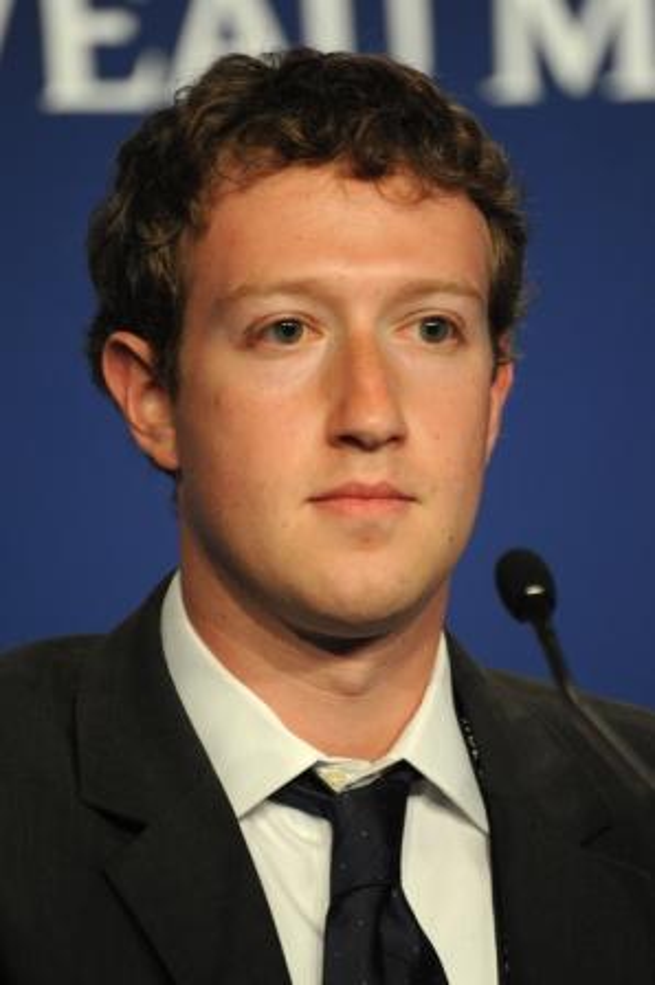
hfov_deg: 4.6
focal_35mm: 300
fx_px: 8200
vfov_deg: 6.9
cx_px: 328
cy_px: 492
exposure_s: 1/100
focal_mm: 300
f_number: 5.6
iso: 1600
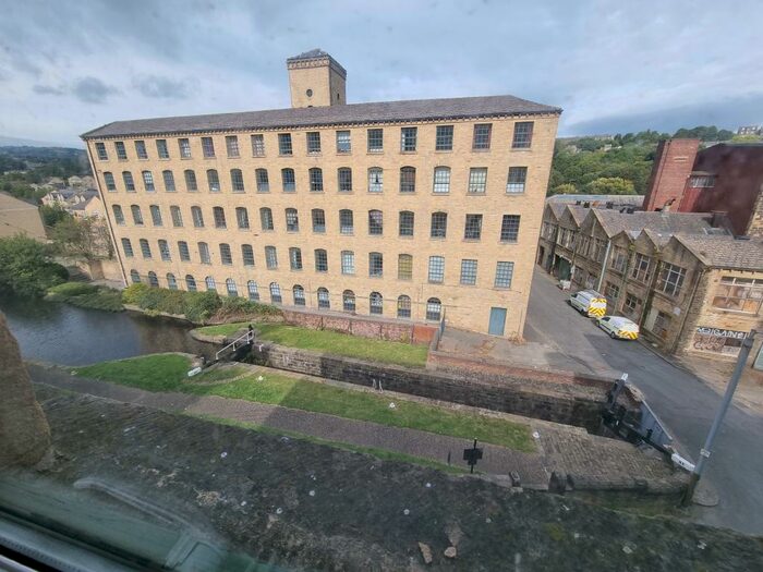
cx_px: 382
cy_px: 286
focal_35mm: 13
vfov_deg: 89.9
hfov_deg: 106.2
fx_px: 287
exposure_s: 1/1200
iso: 50
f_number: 2.2
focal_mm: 2.2
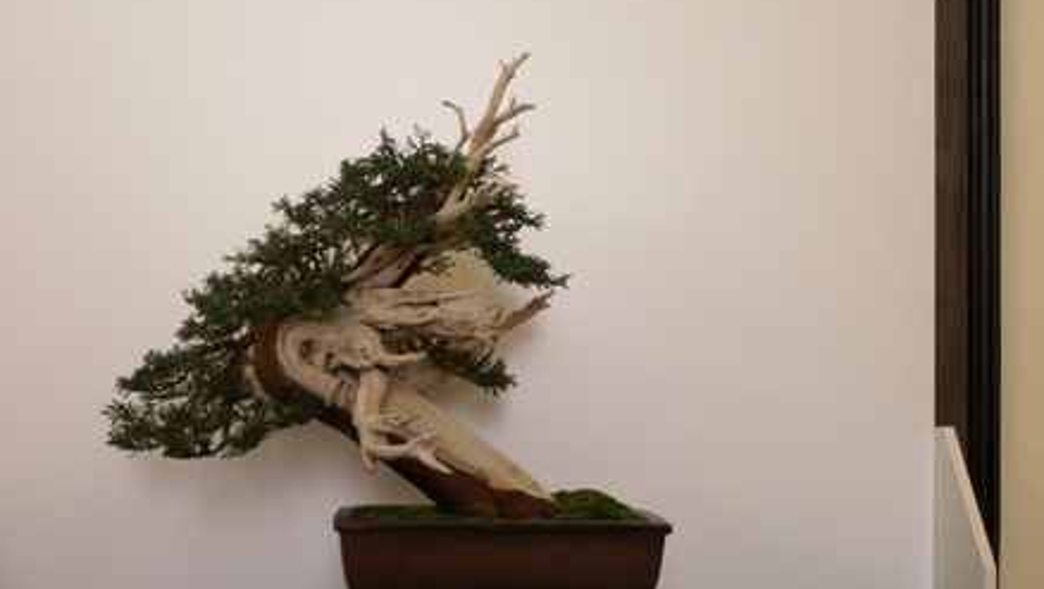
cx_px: 527
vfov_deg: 18.8
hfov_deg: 32.8
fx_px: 1773
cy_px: 342
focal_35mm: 64
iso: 125
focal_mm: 9.59
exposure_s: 1/40
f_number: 3.2
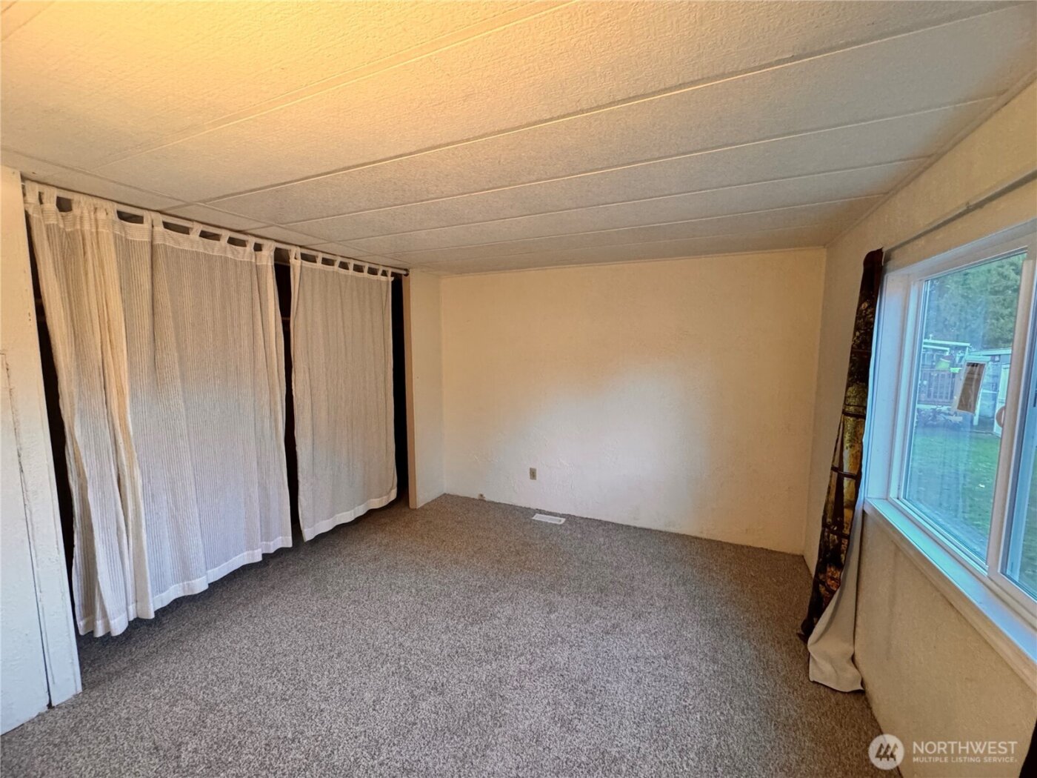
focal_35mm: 14
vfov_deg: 85.7
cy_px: 389
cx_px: 518
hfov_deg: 102.1
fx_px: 419
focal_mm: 2.22
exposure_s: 1/60
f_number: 2.2
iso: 640
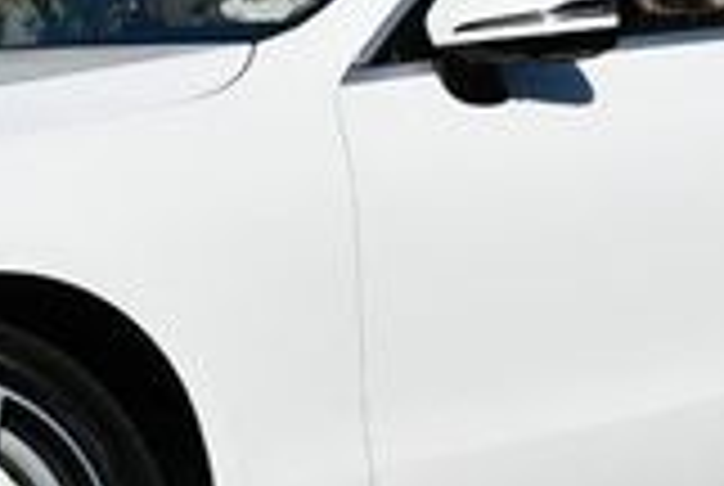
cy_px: 18
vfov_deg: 7.8
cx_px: 180
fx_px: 3526
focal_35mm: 175
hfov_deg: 11.7
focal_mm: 22
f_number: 10
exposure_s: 1/400
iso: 100
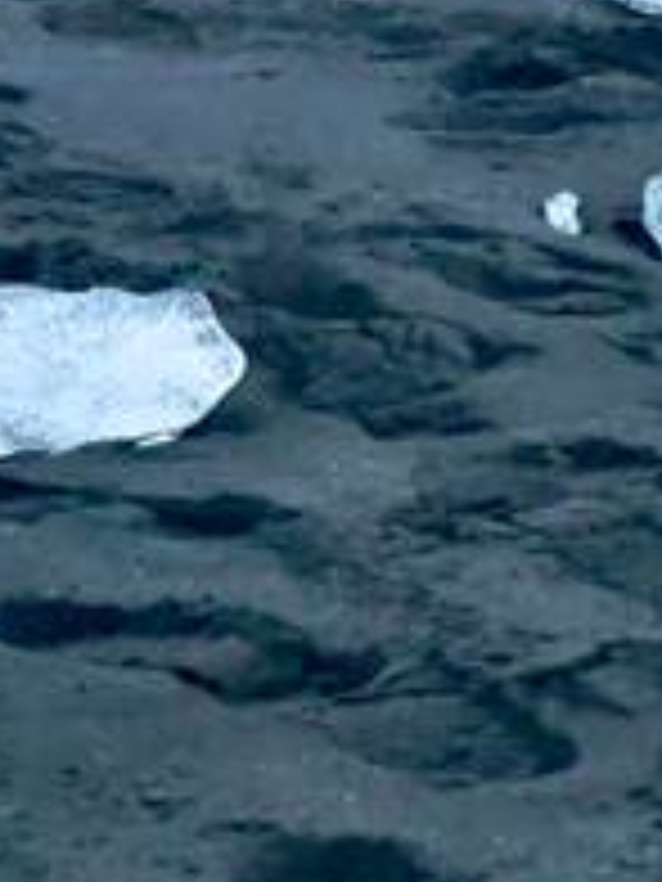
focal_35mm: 378
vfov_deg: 5.1
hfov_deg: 3.9
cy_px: -1143
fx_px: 9639
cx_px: -527
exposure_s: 1/99
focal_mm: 9
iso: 160
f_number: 2.8
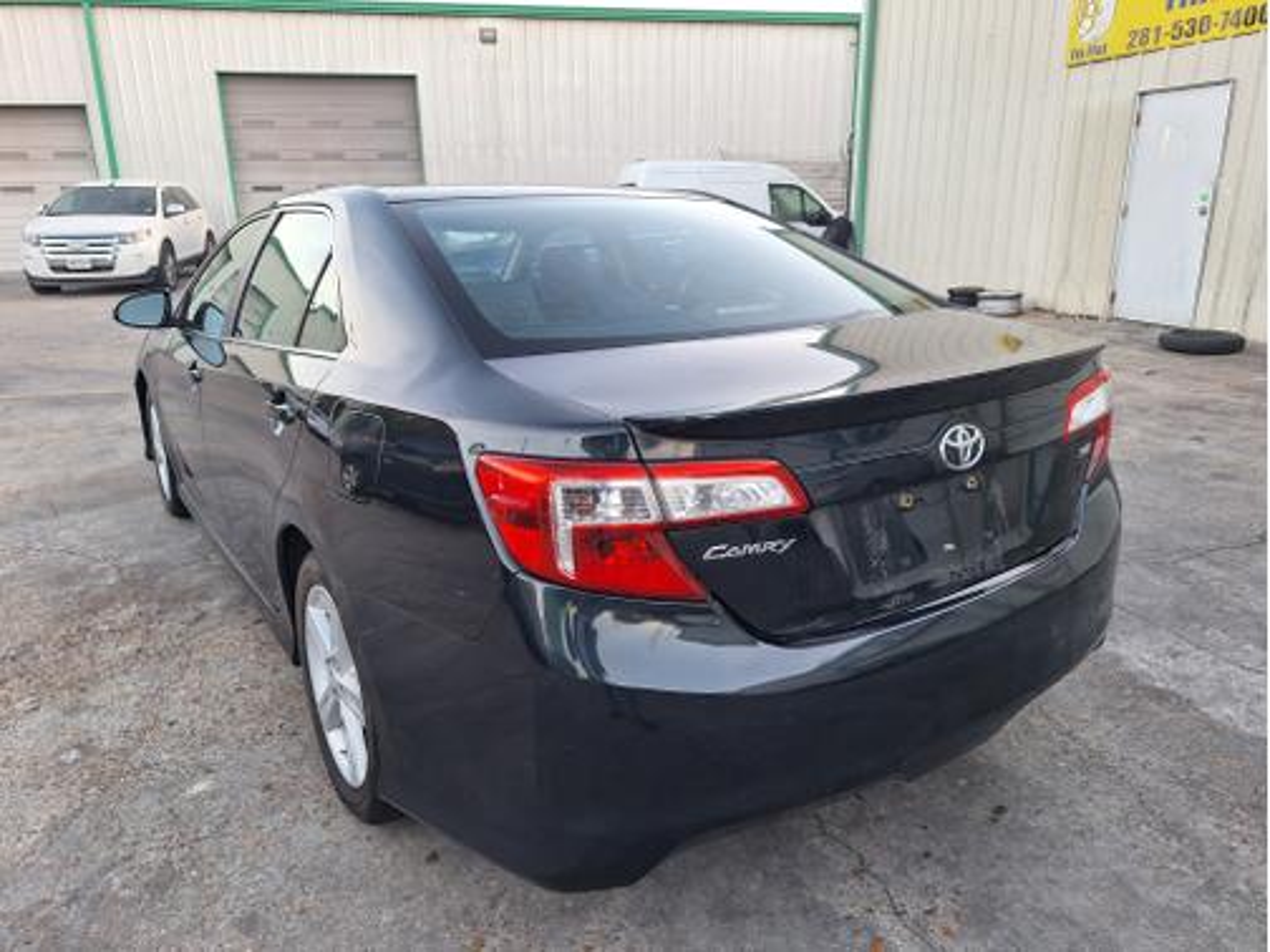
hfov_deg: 73.9
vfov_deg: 58.9
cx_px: 635
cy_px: 476
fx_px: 844
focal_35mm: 23
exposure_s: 1/120
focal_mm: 5.54
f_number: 1.8
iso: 80
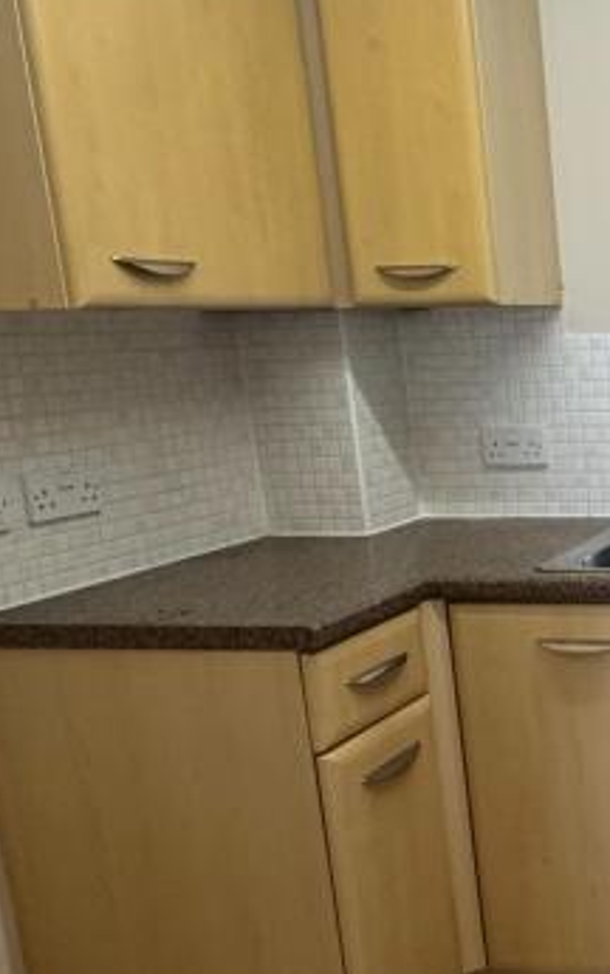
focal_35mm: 44
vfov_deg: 45.1
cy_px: 559
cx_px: 926
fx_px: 1169
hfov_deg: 23.3
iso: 200
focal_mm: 2.22
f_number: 2.2
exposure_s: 1/100
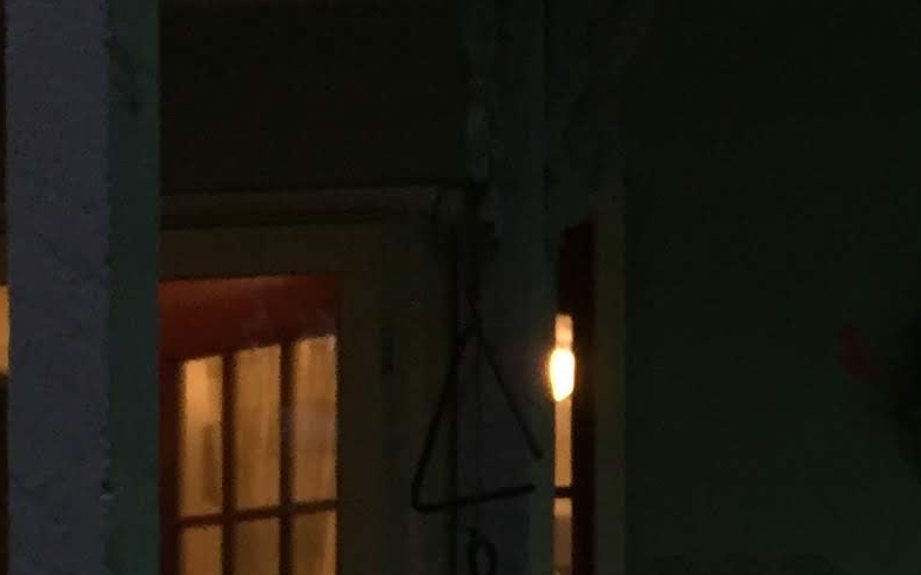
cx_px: 964
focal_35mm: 128
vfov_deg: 10.0
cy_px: 806
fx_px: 3213
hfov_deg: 15.9
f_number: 2.2
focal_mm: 4.15
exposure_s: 1/30
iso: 50
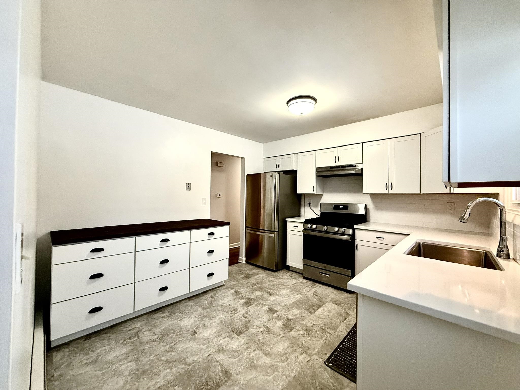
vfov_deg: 85.7
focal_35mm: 14
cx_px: 260
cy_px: 195
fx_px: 210
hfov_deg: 102.1
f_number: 2.2
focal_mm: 2.22
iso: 400
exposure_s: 1/60
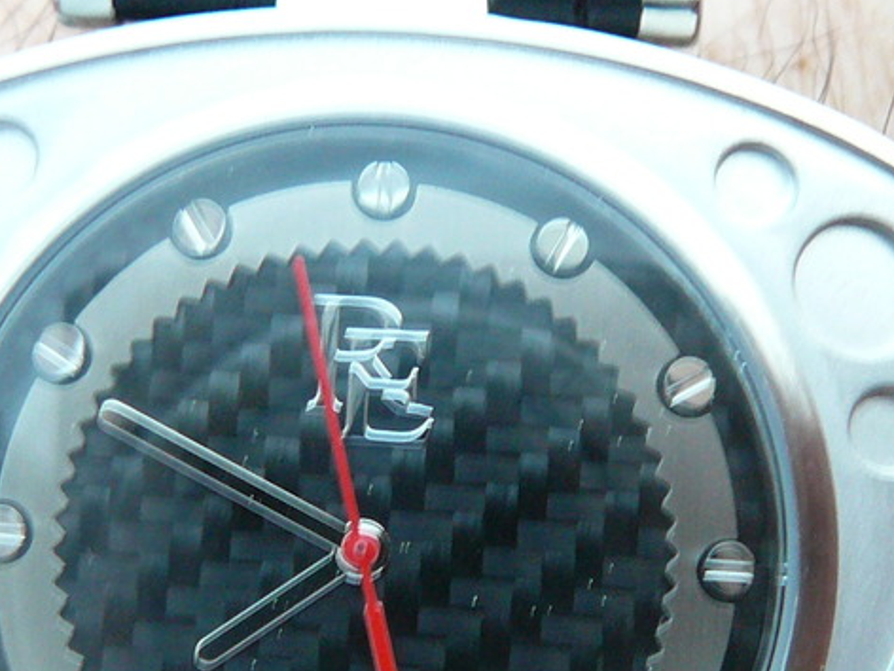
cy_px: 601
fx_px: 1963
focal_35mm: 76
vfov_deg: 19.1
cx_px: 407
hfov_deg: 25.6
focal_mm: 5.2
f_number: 2.8
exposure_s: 1/13
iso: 200
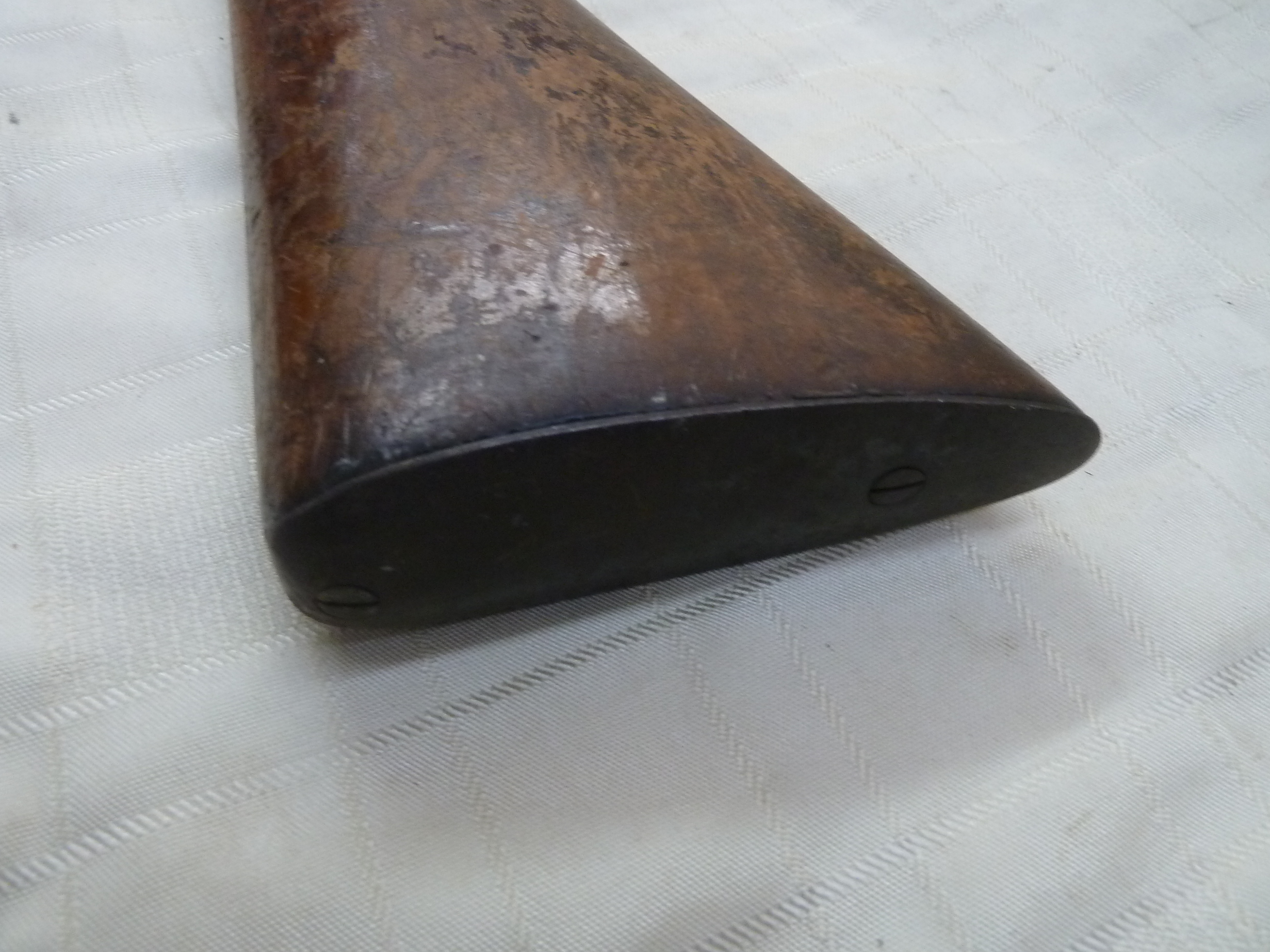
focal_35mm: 26
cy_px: 472
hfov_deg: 67.3
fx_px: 954
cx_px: 625
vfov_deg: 53.1
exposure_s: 1/30
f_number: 3.3
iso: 250
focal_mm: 4.1
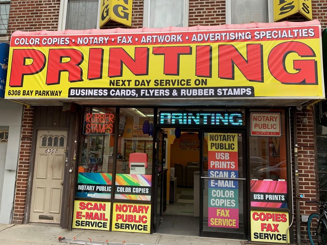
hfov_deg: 65.3
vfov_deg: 51.4
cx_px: 166
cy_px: 121
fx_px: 255
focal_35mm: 27
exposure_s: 1/180
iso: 25
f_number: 1.8
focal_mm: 4.25
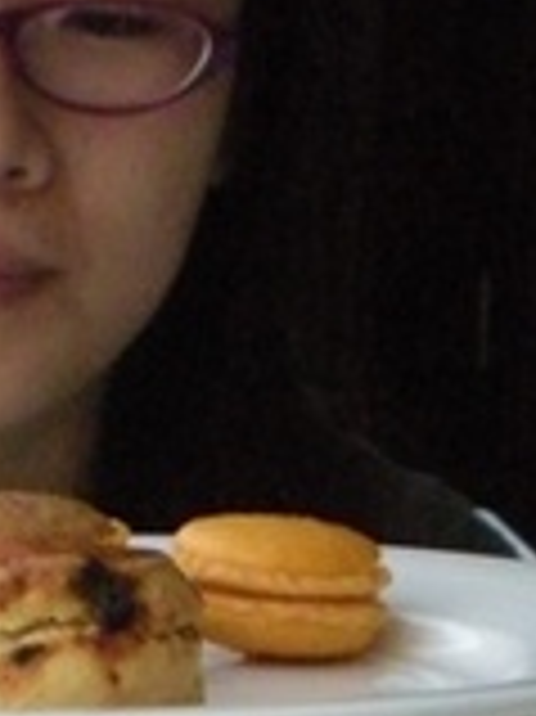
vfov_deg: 11.4
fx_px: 3432
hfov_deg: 8.9
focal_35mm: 166
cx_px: 131
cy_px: 1090
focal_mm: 7.4
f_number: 4.9
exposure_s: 1/283
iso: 800
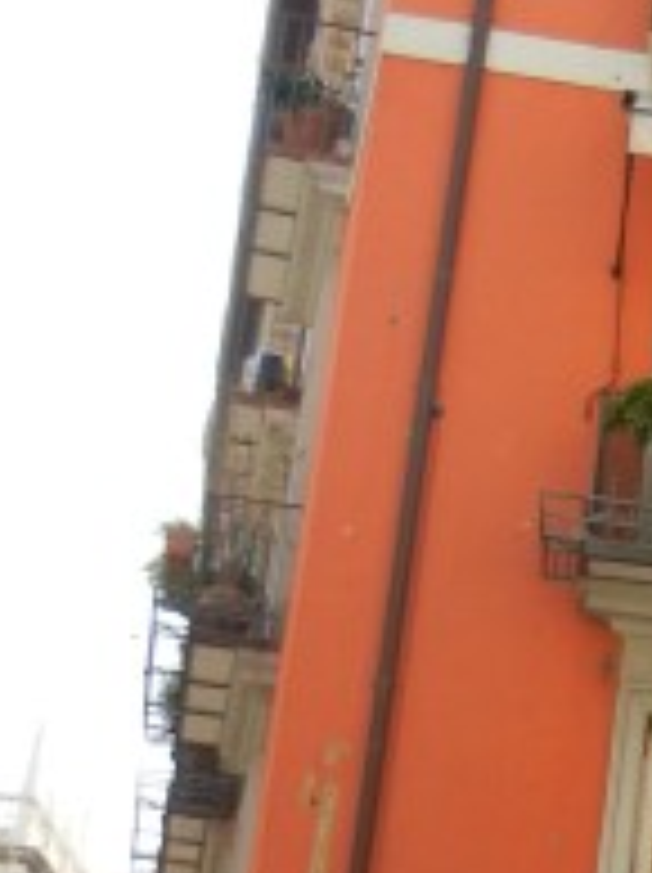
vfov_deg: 16.2
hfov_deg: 11.8
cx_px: 1030
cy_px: 904
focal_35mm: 119
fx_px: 2995
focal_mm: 5.4
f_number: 3.5
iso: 160
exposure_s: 1/388
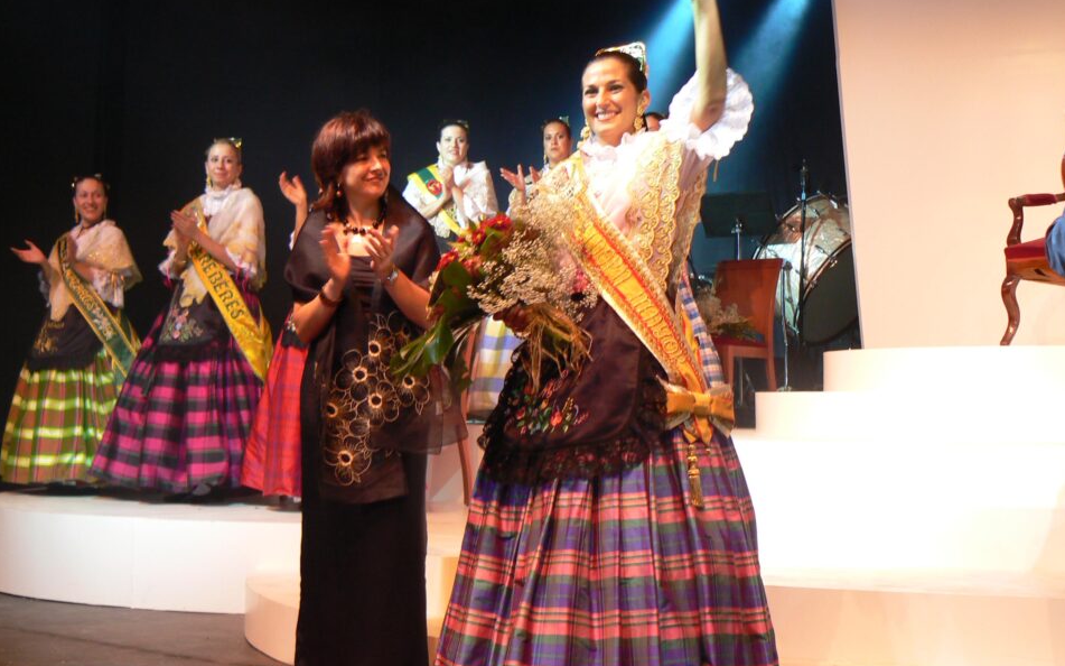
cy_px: 289
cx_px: 533
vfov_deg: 21.3
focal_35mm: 61
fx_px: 1770
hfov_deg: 33.5
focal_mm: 9.5
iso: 100
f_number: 3.2
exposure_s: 1/30
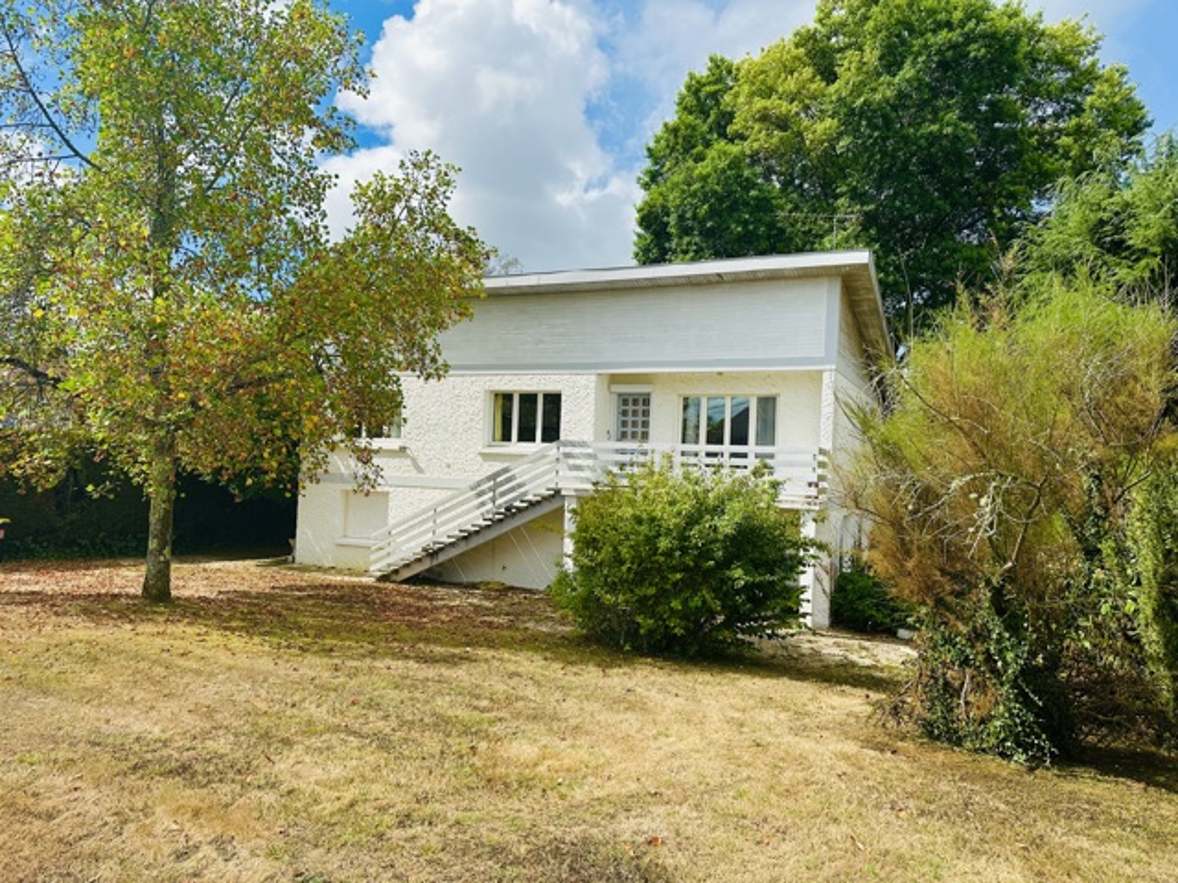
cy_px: 442
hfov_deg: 71.6
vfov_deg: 56.8
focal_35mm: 24
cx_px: 589
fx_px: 817
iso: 80
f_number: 1.78
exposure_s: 1/5000
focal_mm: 6.86
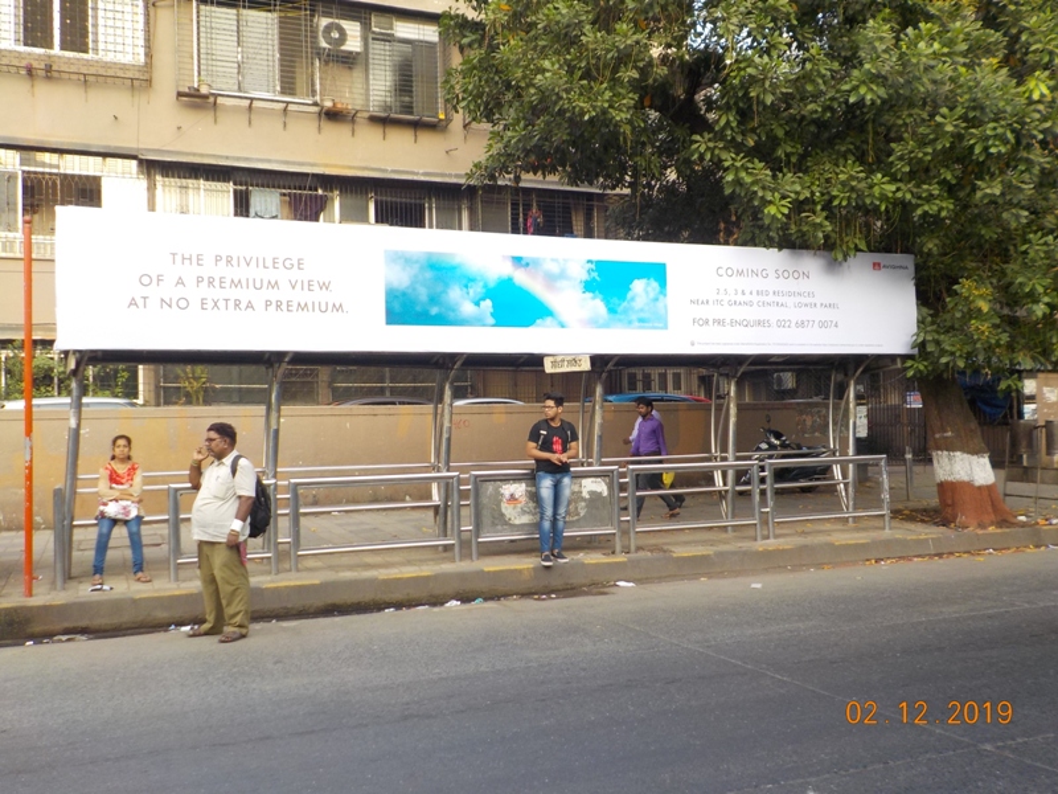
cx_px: 529
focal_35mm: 30
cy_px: 397
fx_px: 917
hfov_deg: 60.0
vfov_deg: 46.8
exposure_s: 1/100
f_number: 3.3
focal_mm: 4.1
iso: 125
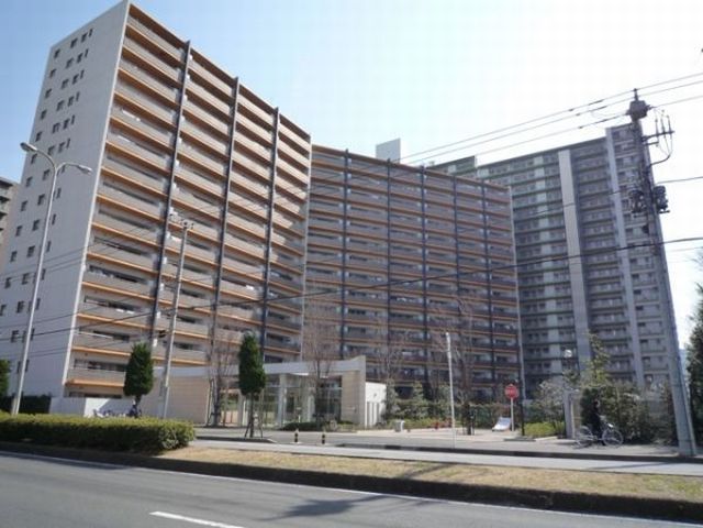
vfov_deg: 54.9
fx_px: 508
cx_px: 352
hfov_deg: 69.4
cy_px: 264
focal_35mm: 25
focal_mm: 4.4
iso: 160
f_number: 4
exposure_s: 1/640
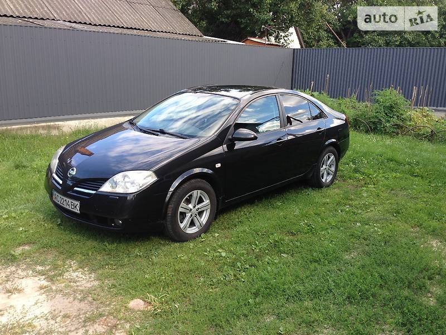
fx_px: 425
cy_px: 168
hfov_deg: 55.4
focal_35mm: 33
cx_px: 223
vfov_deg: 42.9
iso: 50
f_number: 2.4
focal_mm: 4.1
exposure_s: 1/250
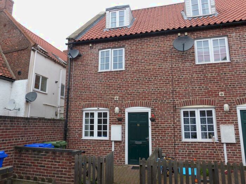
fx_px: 178
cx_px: 123
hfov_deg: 69.4
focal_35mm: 25
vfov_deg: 54.9
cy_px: 92
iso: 100
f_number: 3.5
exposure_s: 1/100
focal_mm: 4.3
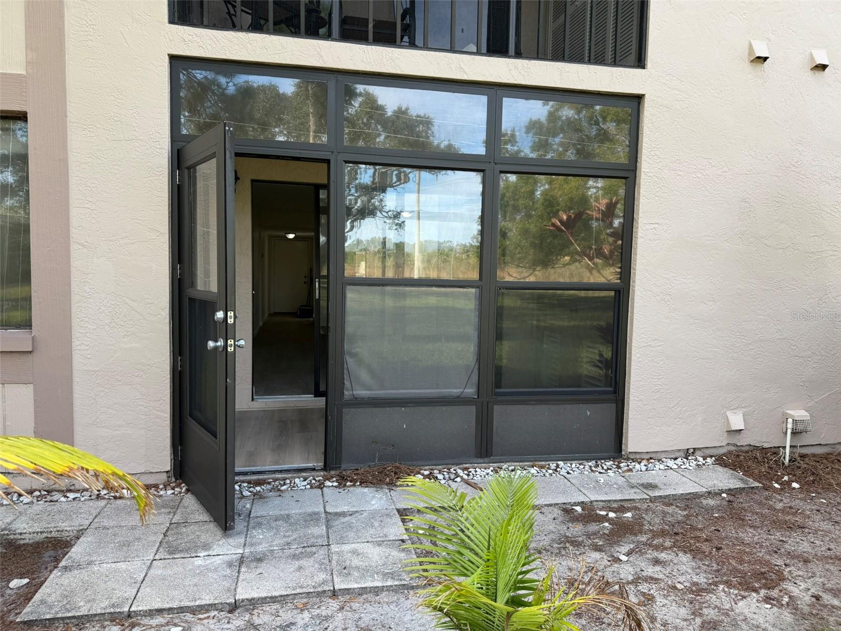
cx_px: 420
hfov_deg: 71.6
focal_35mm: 24
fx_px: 583
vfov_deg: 56.8
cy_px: 316
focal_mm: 6.76
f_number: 1.78
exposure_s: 1/426
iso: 80
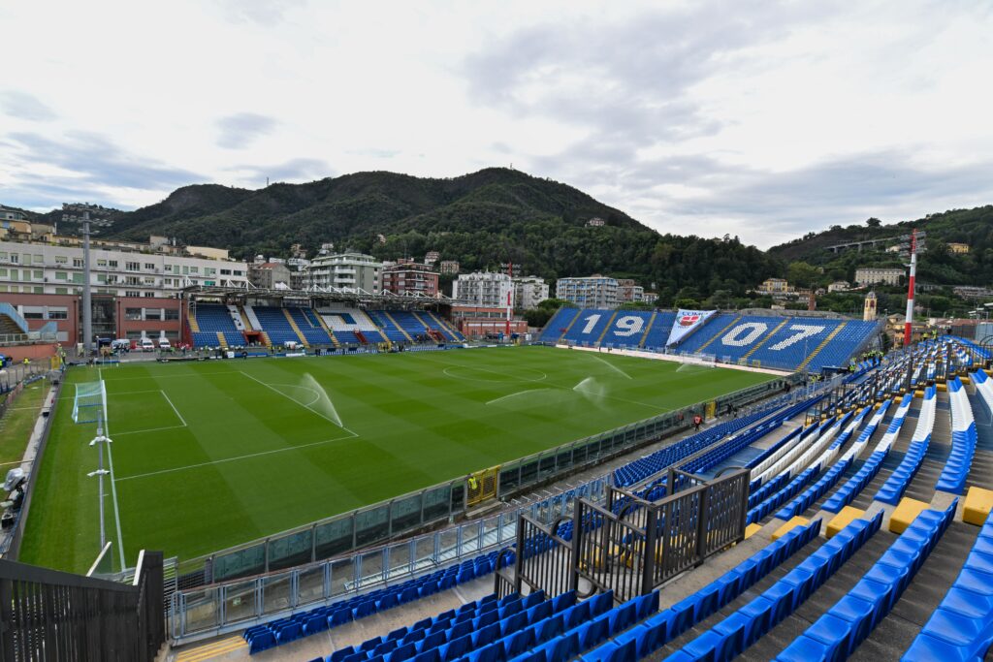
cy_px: 331
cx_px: 496
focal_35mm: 15
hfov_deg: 100.4
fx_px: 414
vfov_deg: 77.3
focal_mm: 15
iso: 360
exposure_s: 1/640
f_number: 7.1
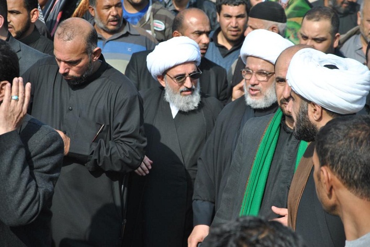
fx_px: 1512
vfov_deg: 9.4
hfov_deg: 13.9
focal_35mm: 147
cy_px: 124
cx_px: 185
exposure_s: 1/500
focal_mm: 98
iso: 140
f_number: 5.6
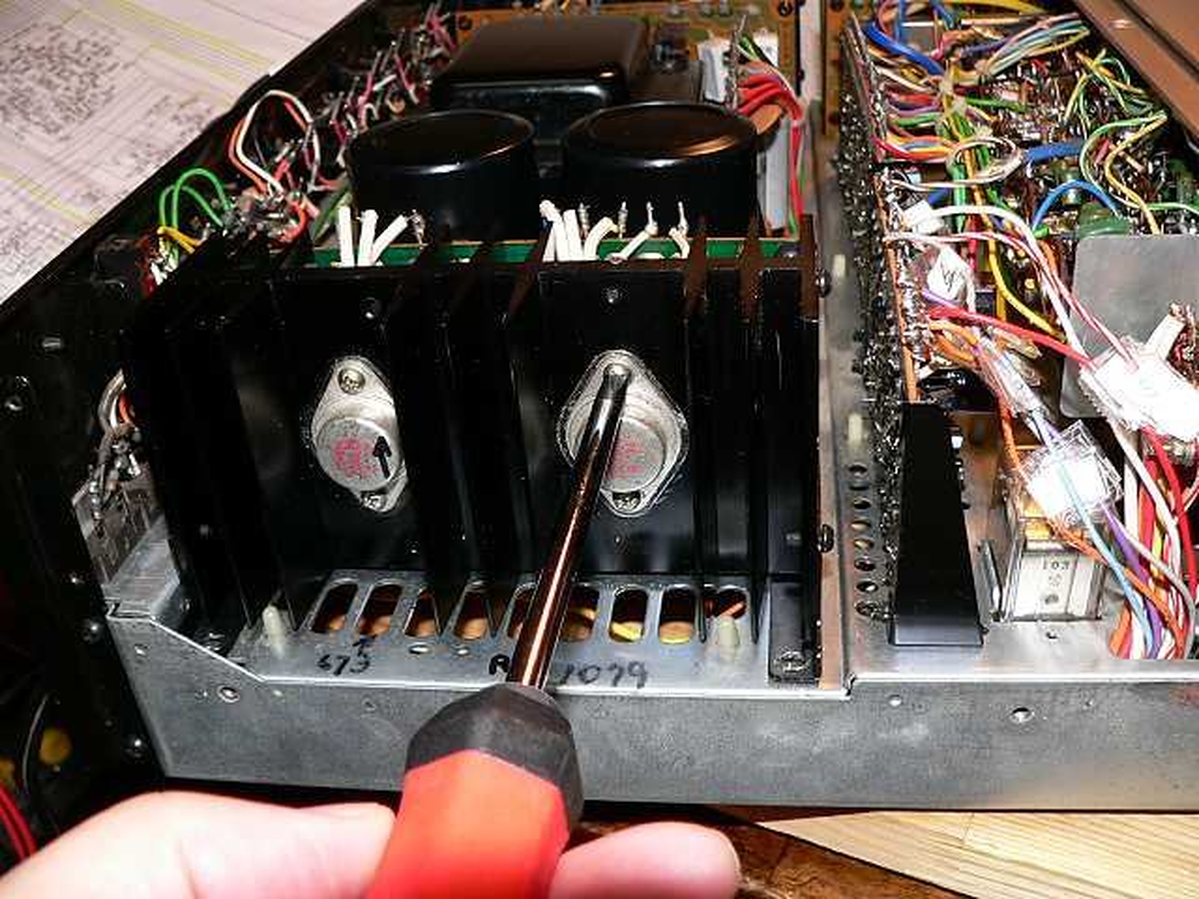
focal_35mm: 36
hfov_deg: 51.4
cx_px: 600
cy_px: 450
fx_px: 1247
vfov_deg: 39.7
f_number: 2.8
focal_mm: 6
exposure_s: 1/50
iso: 100
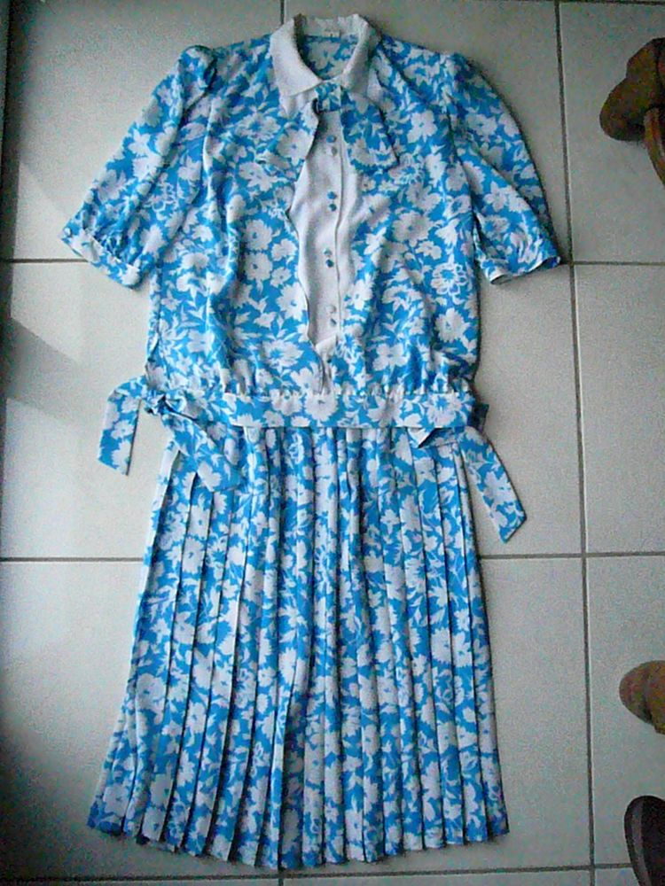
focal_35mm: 32
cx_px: 332
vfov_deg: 56.8
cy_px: 443
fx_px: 820
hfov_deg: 44.2
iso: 3200
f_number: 2.9
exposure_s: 1/800
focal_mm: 5.2
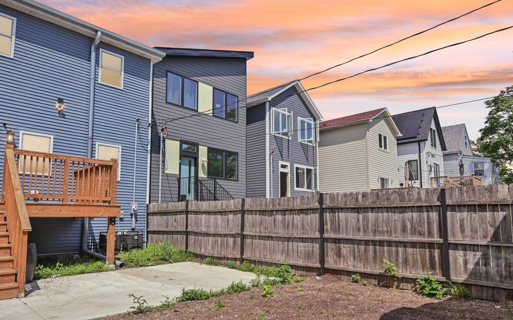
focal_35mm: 24
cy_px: 179
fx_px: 336
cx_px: 241
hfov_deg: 74.7
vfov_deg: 51.0
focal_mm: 15
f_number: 8
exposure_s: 1/1250
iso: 800
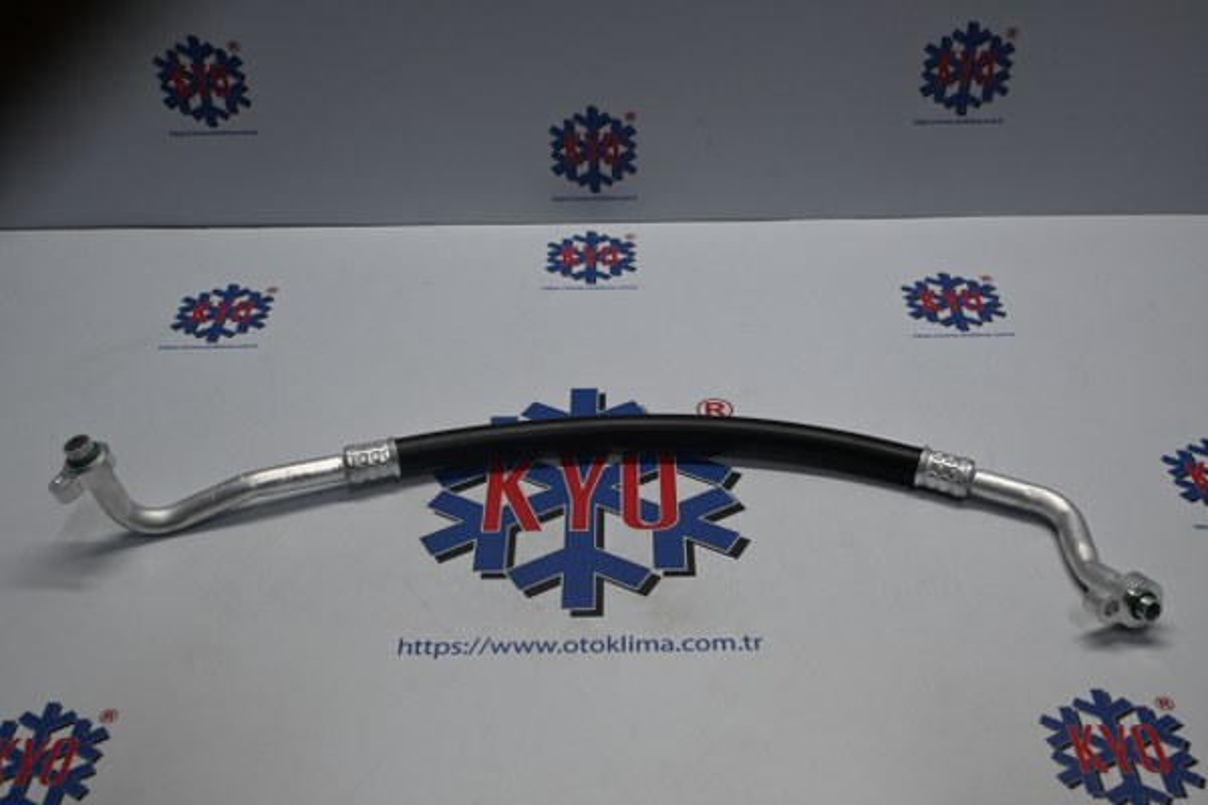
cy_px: 402
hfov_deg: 49.6
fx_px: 1309
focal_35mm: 39
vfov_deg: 34.2
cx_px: 604
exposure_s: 1/160
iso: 400
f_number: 4.5
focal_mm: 26
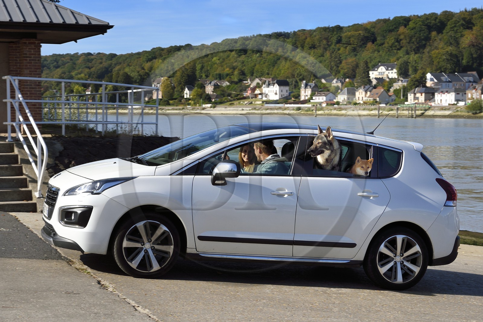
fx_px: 805
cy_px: 161
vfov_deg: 22.6
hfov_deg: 33.4
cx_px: 242
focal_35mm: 60
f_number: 11
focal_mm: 60
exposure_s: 1/320
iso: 200
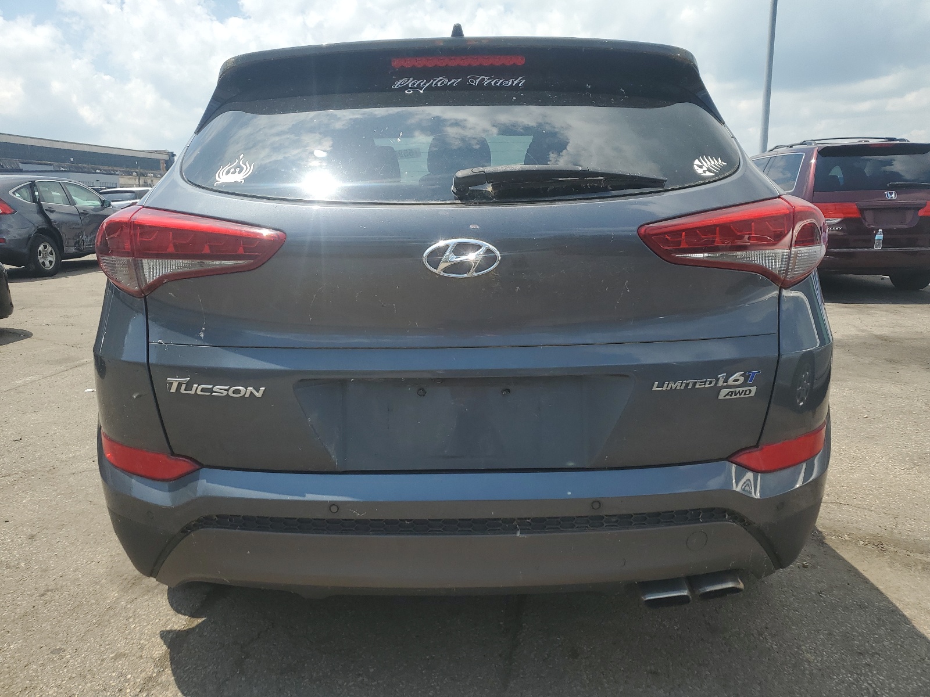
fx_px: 699
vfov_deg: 53.1
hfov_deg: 67.3
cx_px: 465
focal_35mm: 26
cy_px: 348
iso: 50
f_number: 1.5
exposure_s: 1/3333
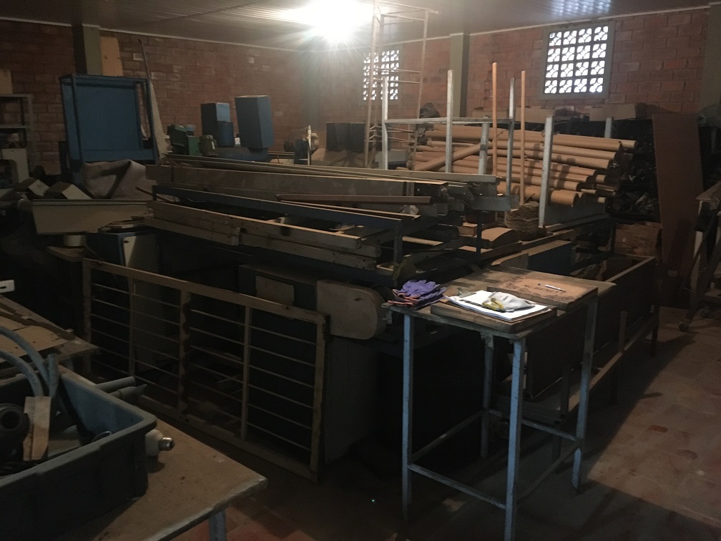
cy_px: 270
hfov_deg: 61.7
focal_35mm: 29
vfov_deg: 48.2
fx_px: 604
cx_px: 360
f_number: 2.2
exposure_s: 1/15
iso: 640
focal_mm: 4.15
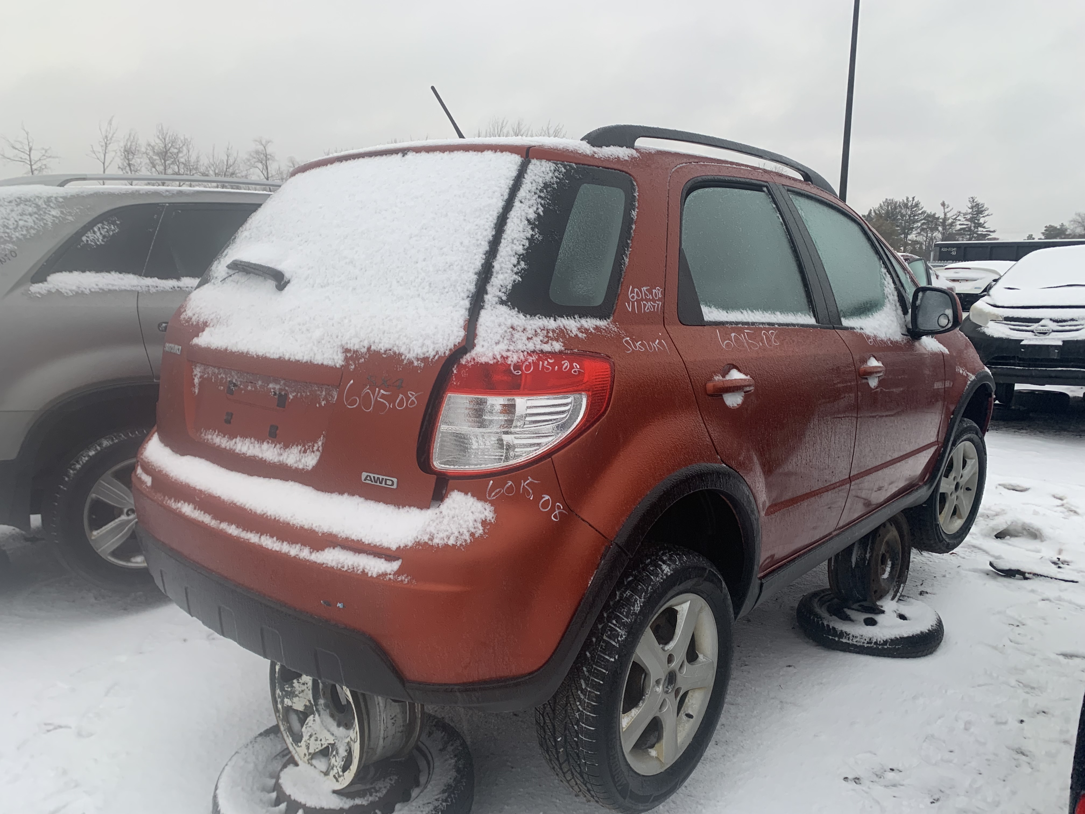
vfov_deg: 53.1
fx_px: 815
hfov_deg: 67.3
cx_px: 542
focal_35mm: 26
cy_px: 407
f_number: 1.8
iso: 80
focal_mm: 4.25
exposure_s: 1/121
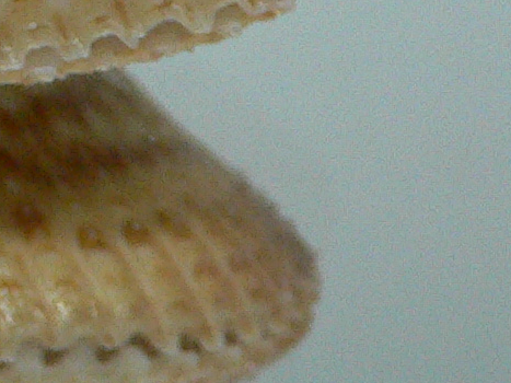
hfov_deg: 12.6
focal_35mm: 151
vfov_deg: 9.5
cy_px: -228
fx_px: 2228
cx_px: -174
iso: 200
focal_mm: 4.6
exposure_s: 1/60
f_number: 2.8
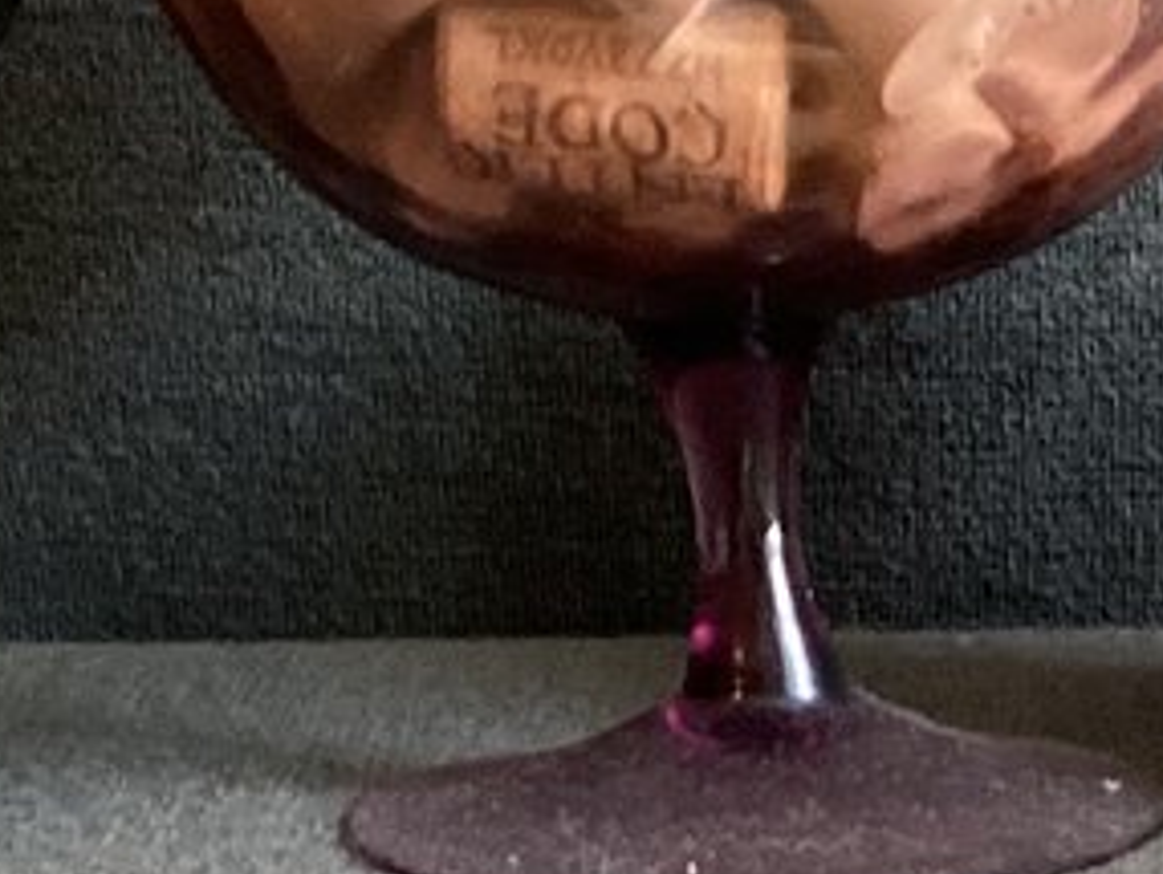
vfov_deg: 8.8
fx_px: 5515
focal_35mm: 164
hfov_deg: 11.9
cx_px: 1128
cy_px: 1413
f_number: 2.4
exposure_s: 1/50
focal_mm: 3.3
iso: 125
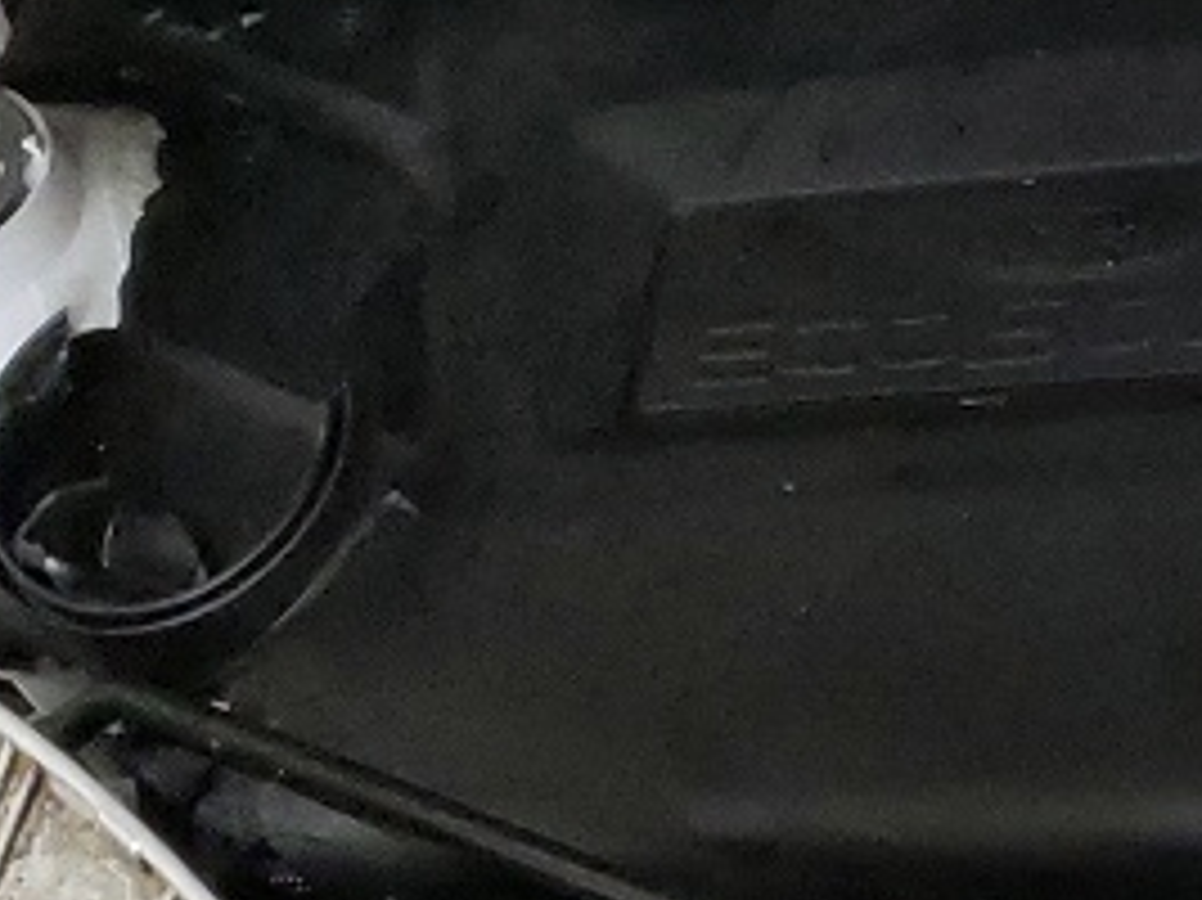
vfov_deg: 9.3
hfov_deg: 11.8
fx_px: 5414
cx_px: 2093
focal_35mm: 156
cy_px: 1354
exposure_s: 1/60.2
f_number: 1.5
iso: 360
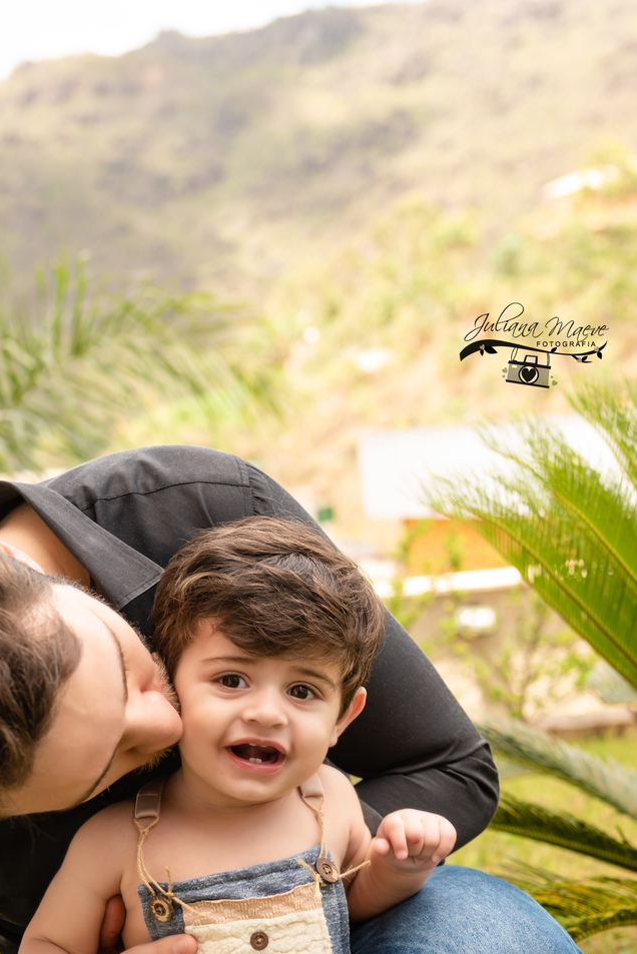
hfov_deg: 20.6
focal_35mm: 66
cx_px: 265
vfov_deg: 29.8
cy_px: 772
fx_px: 1750
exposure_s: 1/320
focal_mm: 35
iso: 125
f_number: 3.5
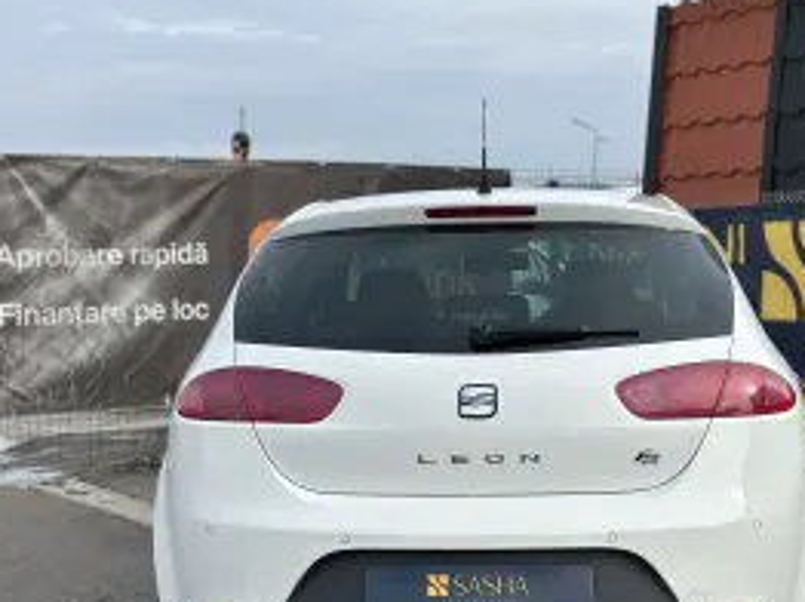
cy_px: 396
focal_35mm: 66
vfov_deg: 22.1
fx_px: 1533
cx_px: 442
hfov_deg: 29.4
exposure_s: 1/3155
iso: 80
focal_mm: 6.86
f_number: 1.78
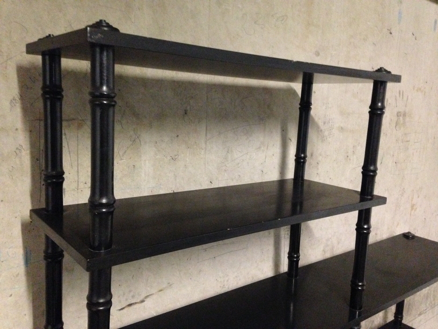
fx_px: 418
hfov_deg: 55.4
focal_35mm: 33
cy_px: 164
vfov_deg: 42.9
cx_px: 219
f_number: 2.4
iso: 800
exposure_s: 1/15
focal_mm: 4.12
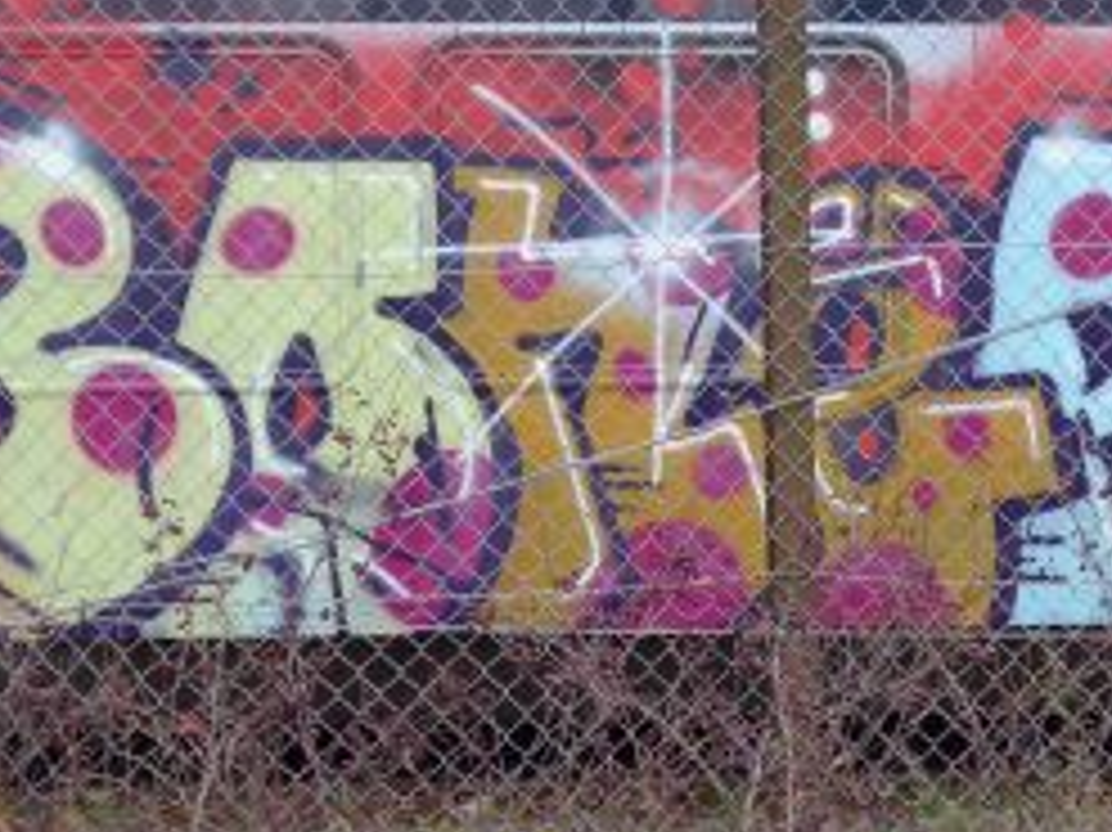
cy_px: 425
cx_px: 689
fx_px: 2986
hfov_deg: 21.1
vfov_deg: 15.9
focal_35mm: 93
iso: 80
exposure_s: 1/60
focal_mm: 9.5
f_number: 3
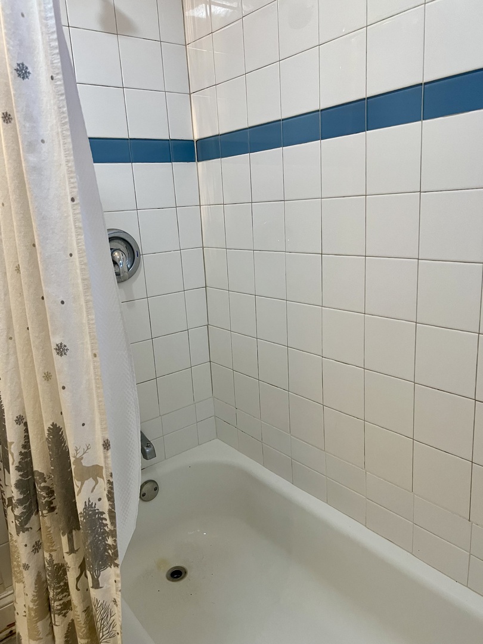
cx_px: 242
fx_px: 484
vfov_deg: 67.3
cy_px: 322
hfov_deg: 53.1
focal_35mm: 26
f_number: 1.5
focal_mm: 5.7
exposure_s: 1/60
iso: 125
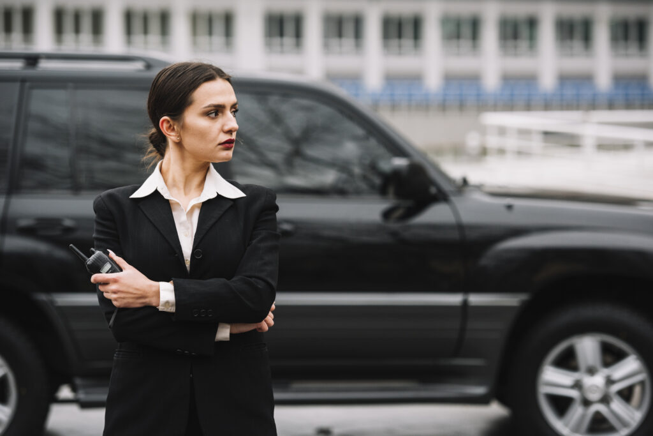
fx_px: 2177
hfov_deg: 17.1
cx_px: 326
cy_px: 218
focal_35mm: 120
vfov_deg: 11.4
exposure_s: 1/125
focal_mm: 120
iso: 400
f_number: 3.5
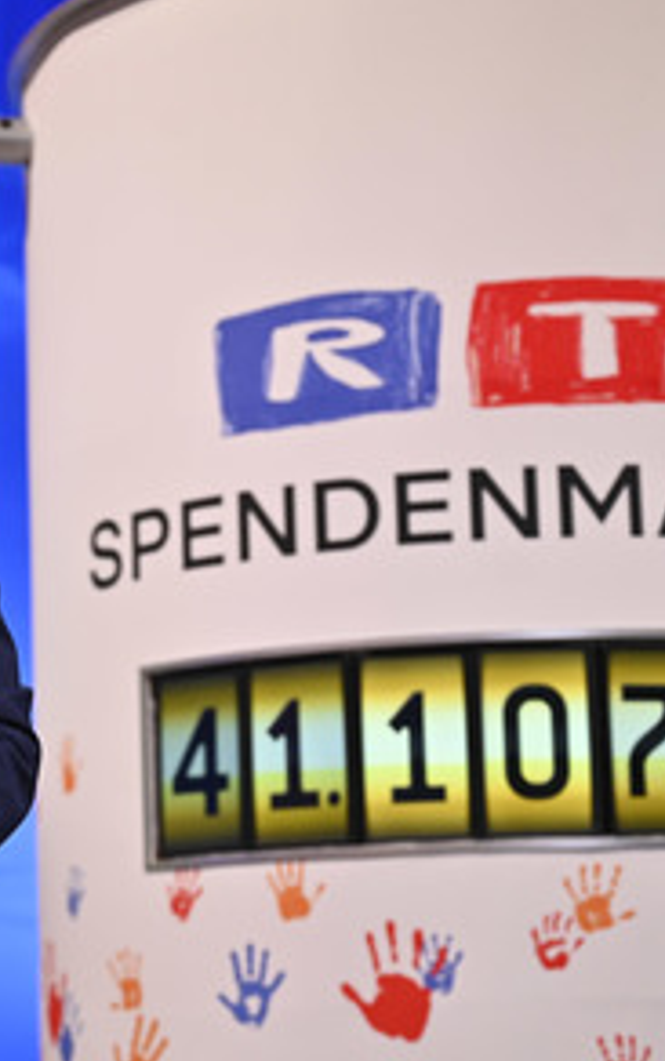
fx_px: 2547
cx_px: 151
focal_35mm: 88
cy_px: 530
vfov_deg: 23.5
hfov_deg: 14.8
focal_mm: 56
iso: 800
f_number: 4
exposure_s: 1/200
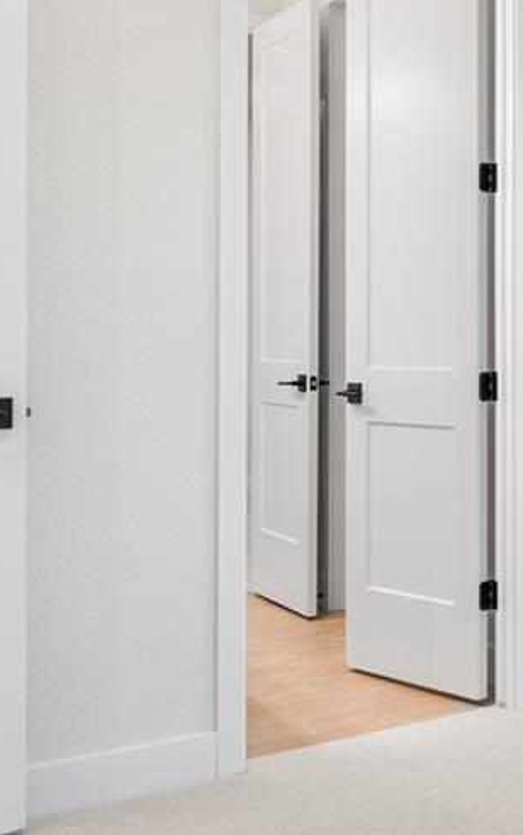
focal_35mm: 55
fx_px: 1245
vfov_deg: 37.0
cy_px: 346
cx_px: 927
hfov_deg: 18.7
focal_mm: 16.5
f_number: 8
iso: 160
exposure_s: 1/4
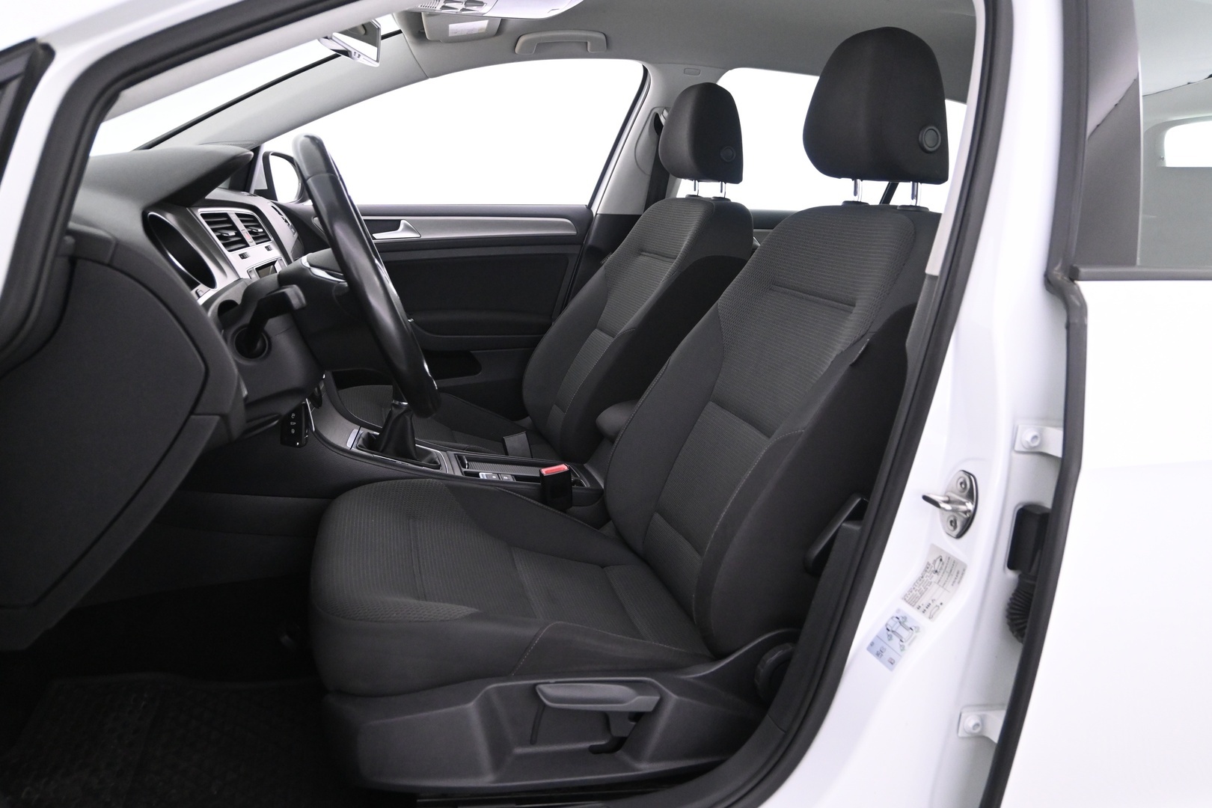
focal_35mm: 28
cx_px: 606
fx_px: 959
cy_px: 404
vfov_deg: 45.7
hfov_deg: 64.6
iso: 2500
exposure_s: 1/40
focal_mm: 19
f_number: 3.8
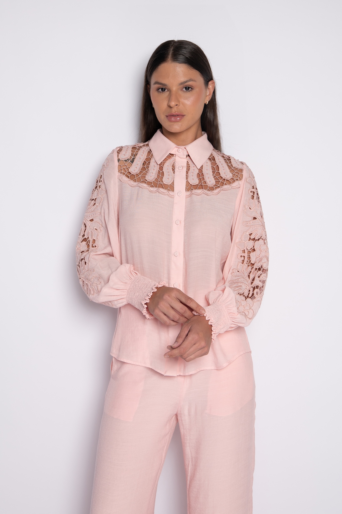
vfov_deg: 43.6
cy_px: 257
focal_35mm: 45
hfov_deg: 29.8
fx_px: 642
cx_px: 171
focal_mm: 45
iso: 200
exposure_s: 1/160
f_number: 5.6
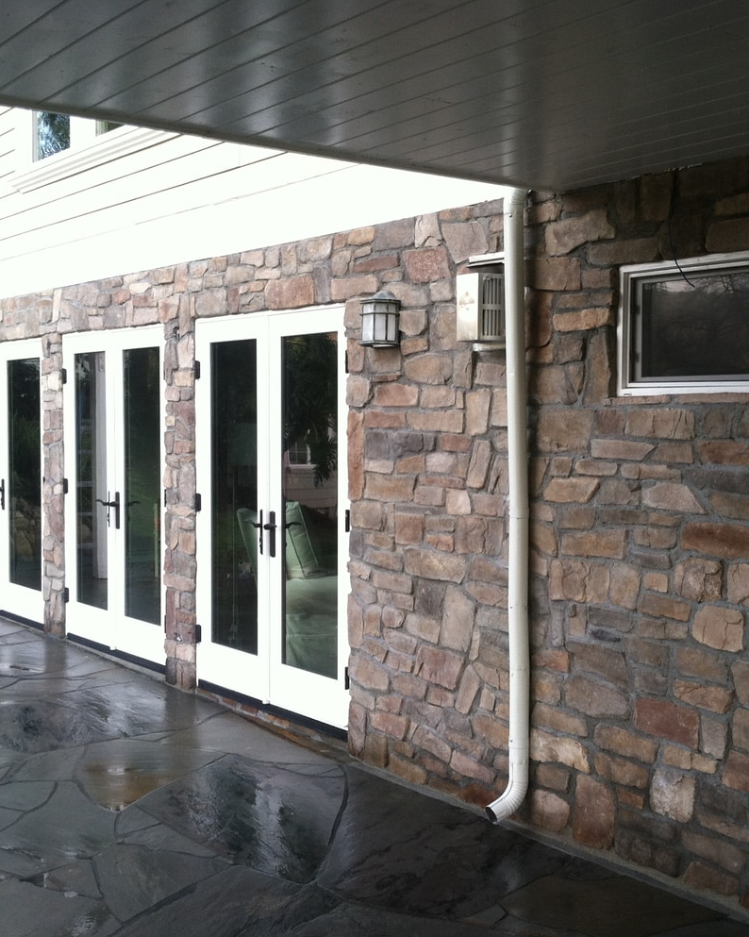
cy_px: 471
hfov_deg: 32.7
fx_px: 1275
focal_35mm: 46
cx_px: 408
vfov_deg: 40.3
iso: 80
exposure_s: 1/60
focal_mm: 3.85
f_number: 2.8
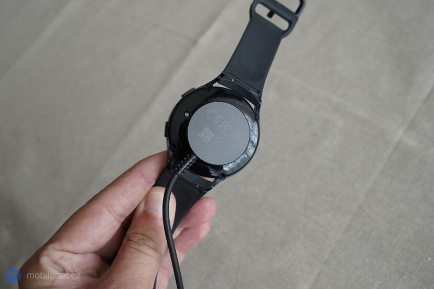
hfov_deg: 39.6
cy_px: 144
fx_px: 603
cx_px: 217
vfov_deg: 27.0
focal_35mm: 50
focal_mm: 50
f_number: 8
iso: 1600
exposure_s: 1/160
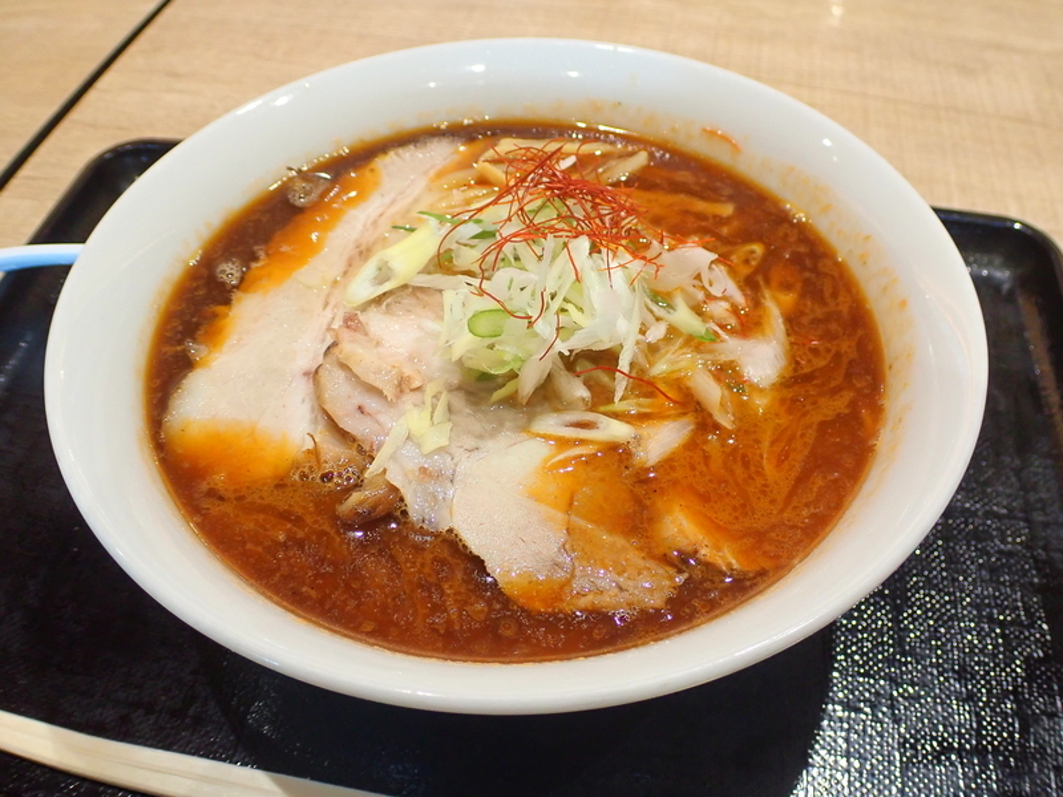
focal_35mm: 43
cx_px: 532
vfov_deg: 33.6
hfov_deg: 43.9
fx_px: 1320
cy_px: 398
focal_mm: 7.86
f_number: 2.9
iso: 320
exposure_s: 1/40
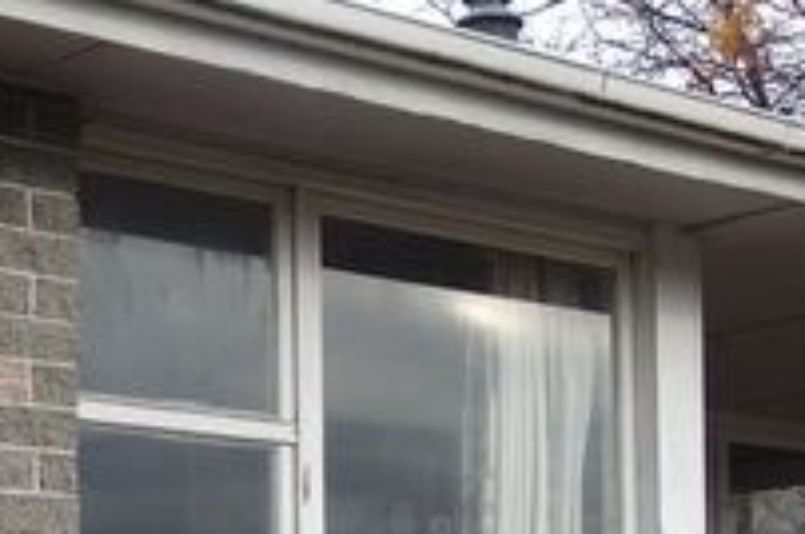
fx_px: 2210
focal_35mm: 99
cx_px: 36
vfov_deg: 13.1
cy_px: 761
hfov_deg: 20.1
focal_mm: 4.7
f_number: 2.5
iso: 100
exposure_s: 1/400
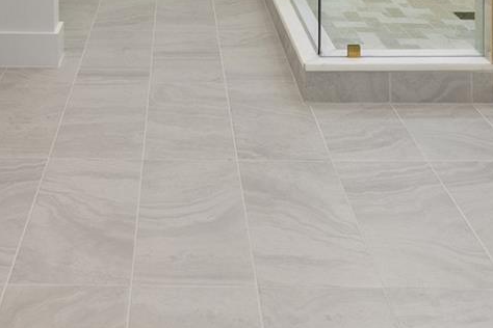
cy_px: -220
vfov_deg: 20.0
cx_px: 157
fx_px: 739
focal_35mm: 54
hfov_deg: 36.4
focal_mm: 16
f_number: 8
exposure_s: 1/15
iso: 1000
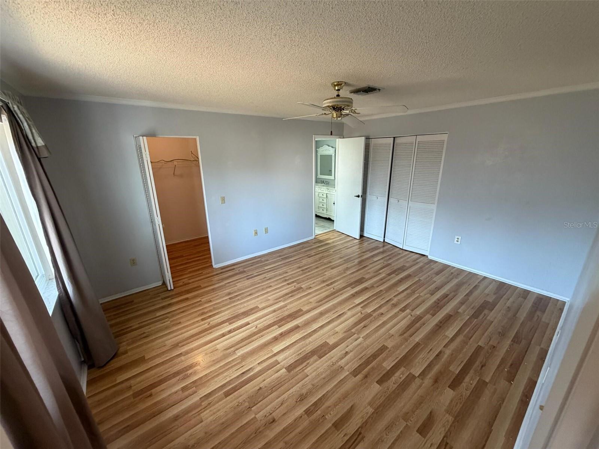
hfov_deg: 102.1
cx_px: 300
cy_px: 224
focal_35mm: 14
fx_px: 242
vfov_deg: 85.7
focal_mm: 2.22
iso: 320
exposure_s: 1/60
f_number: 2.2
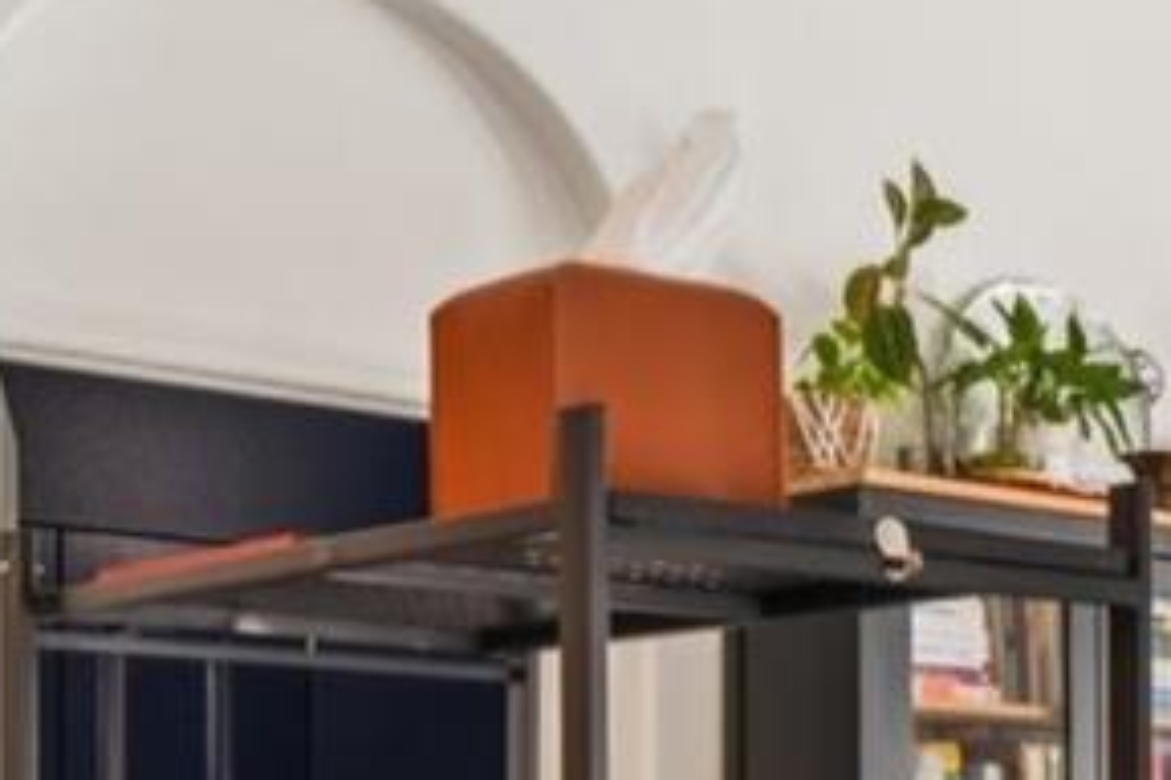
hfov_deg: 19.8
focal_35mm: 89
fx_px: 2895
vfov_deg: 14.8
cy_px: 971
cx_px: 1769
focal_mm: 16
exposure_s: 1/25
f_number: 8
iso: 400
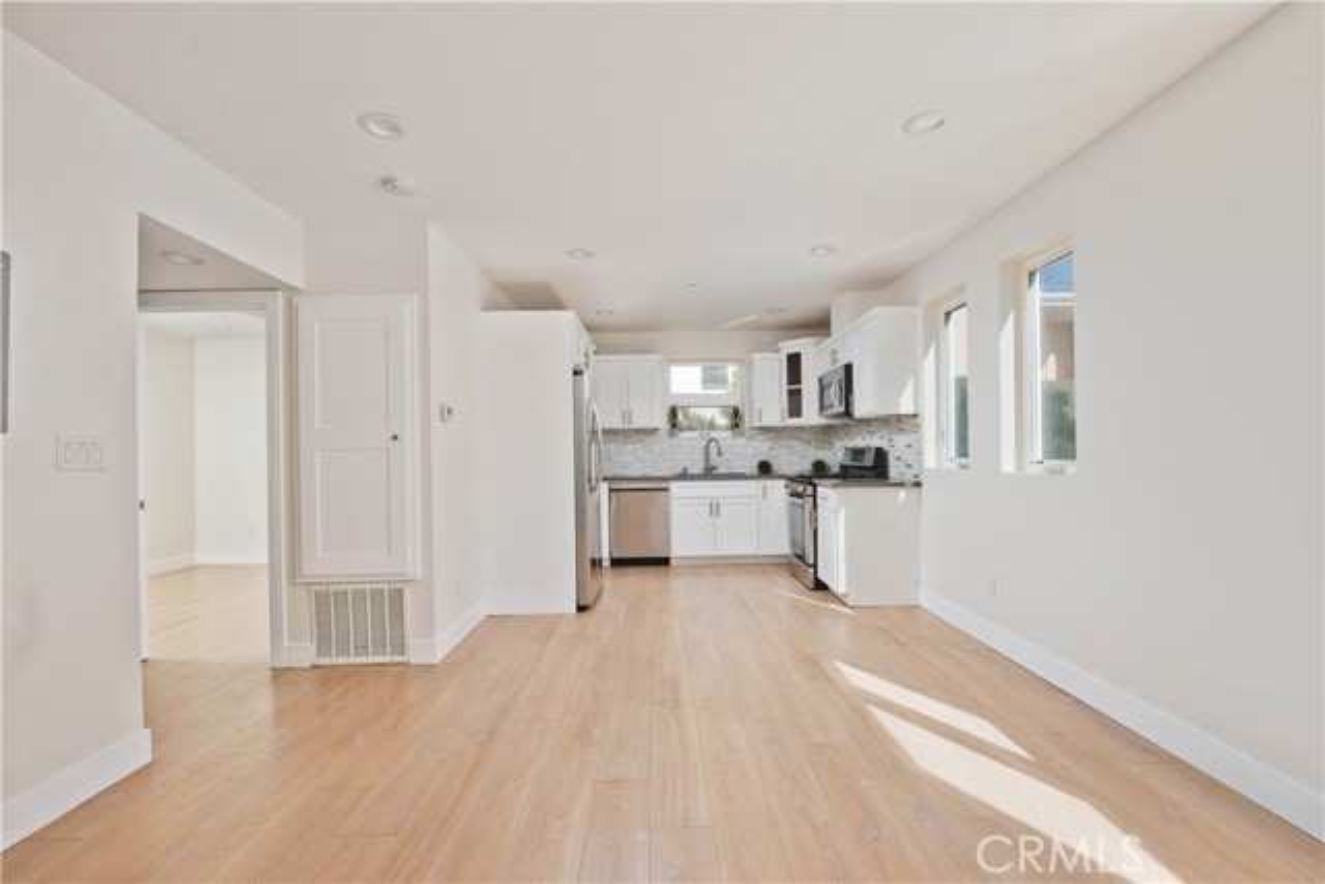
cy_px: 442
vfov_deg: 73.8
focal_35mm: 16
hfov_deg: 96.7
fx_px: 589
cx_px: 662
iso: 400
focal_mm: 16
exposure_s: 1/500
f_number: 6.3
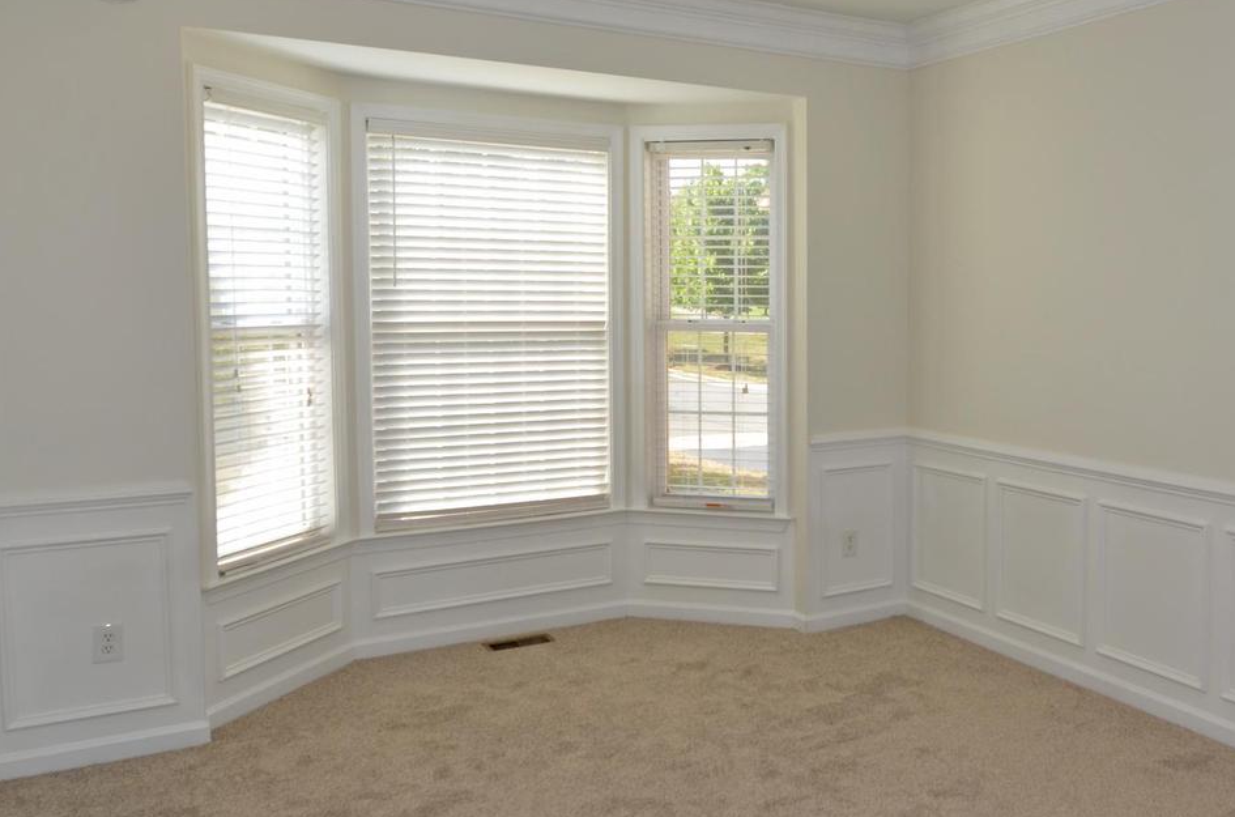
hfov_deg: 56.8
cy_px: 377
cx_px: 874
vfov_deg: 40.9
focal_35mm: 32
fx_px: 1095
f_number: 5
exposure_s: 1/100
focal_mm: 14
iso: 200
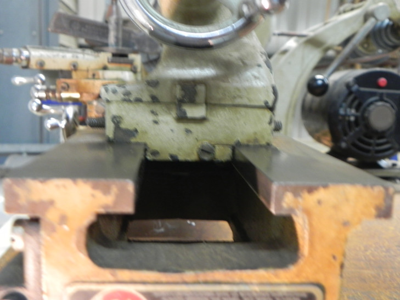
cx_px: 200
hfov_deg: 45.8
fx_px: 474
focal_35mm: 41
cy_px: 150
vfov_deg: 35.1
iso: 400
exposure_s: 1/6.9
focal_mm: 7.3
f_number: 3.2
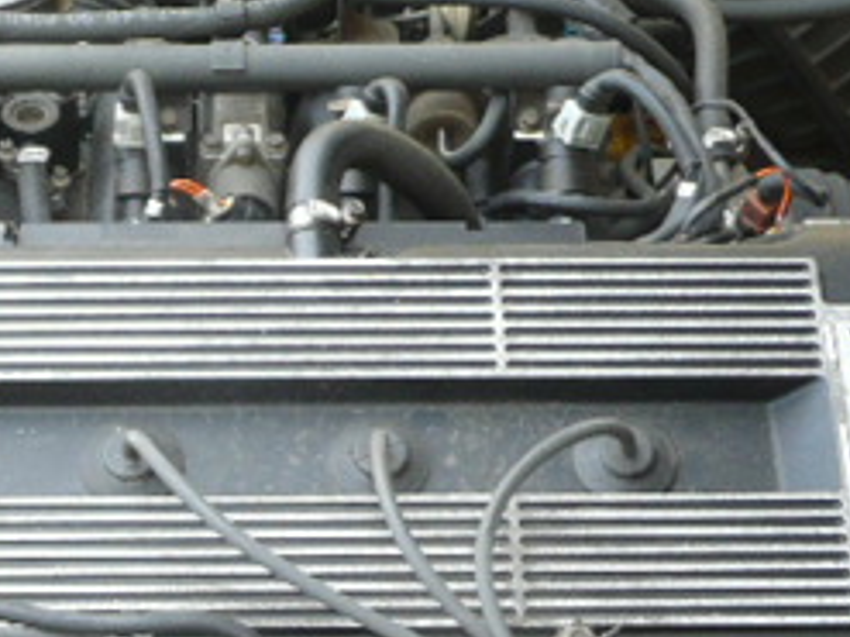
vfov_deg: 17.2
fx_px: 2037
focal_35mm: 83
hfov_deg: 23.3
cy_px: 702
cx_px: 179
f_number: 3.3
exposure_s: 1/30
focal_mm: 4.6
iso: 100
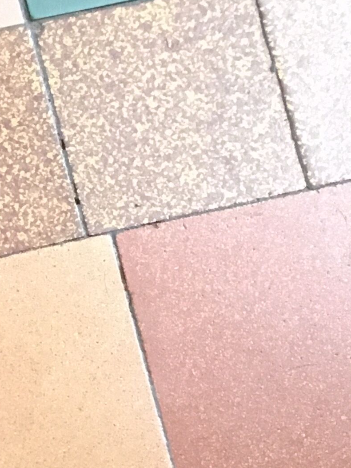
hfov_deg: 12.1
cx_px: -308
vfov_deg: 16.3
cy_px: 686
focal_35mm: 111
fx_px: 1500
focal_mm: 4.15
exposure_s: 1/20
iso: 200
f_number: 2.2
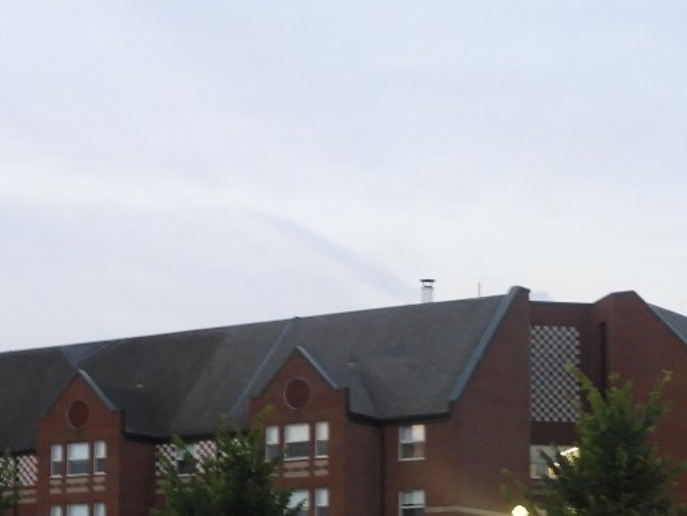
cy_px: 580
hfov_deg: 17.6
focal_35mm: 112
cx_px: 309
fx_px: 2224
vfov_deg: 13.0
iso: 280
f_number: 3.8
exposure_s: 1/30
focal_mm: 7.2
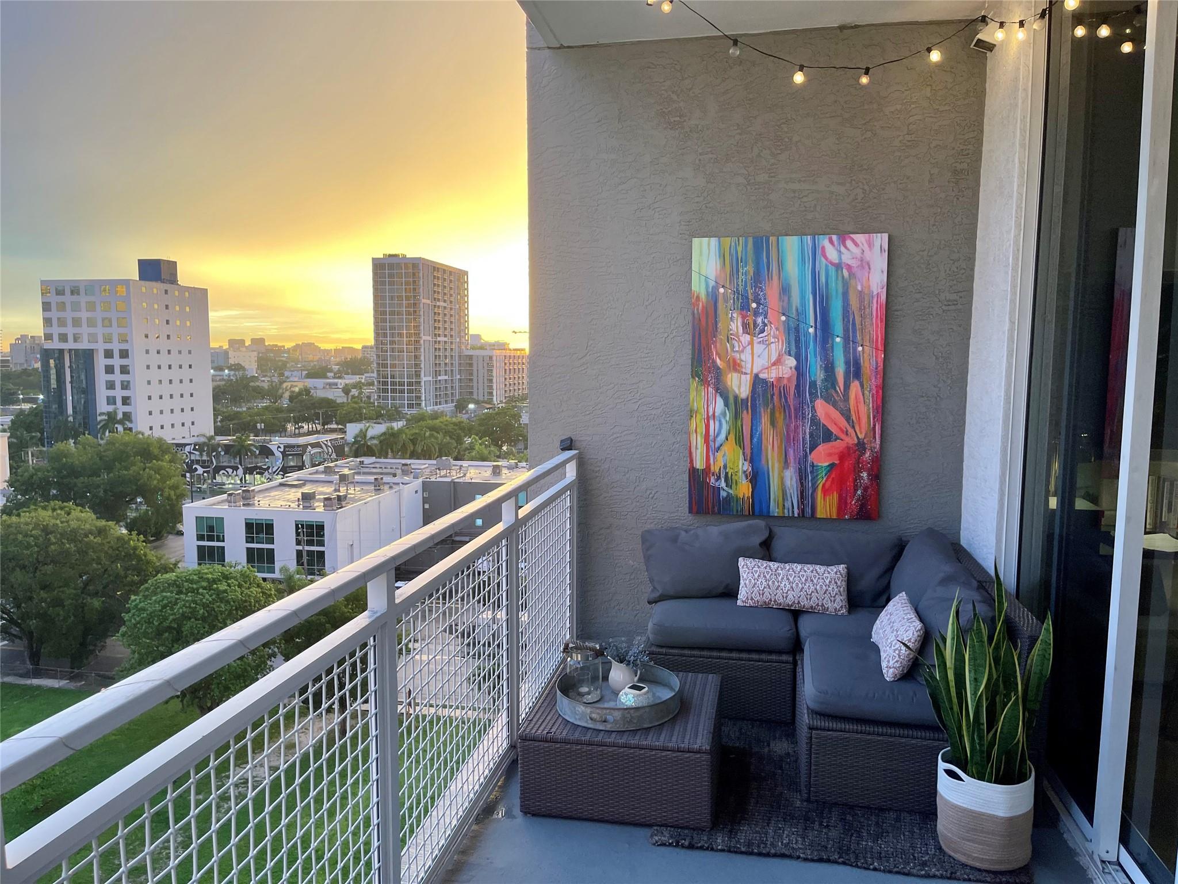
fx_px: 885
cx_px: 589
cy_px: 442
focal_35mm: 26
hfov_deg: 67.3
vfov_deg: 53.1
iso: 125
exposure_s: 1/120
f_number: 1.6
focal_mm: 5.1
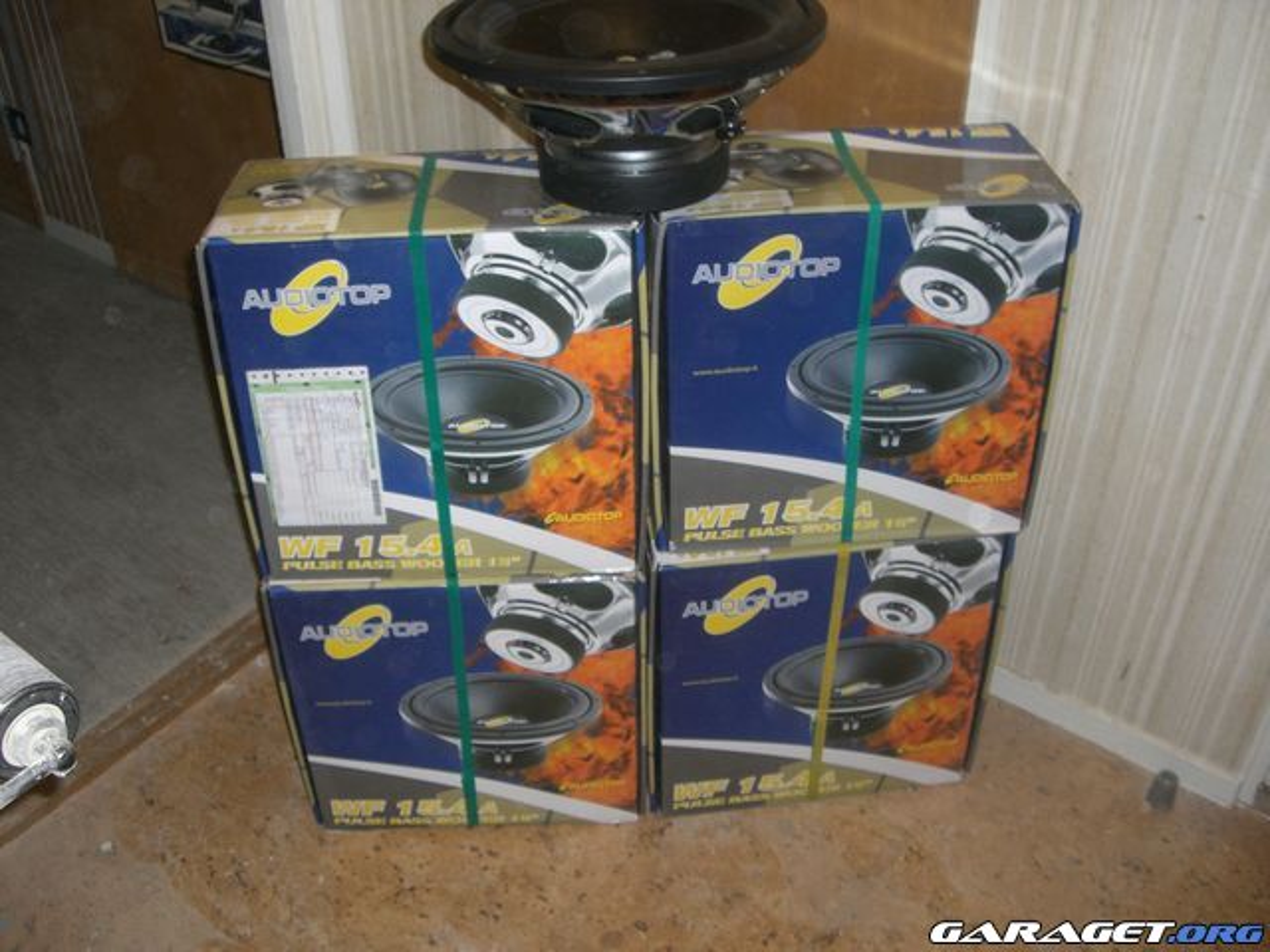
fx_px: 1394
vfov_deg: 37.7
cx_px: 635
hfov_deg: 49.0
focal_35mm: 38
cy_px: 476
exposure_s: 1/60
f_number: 2.7
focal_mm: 6.2
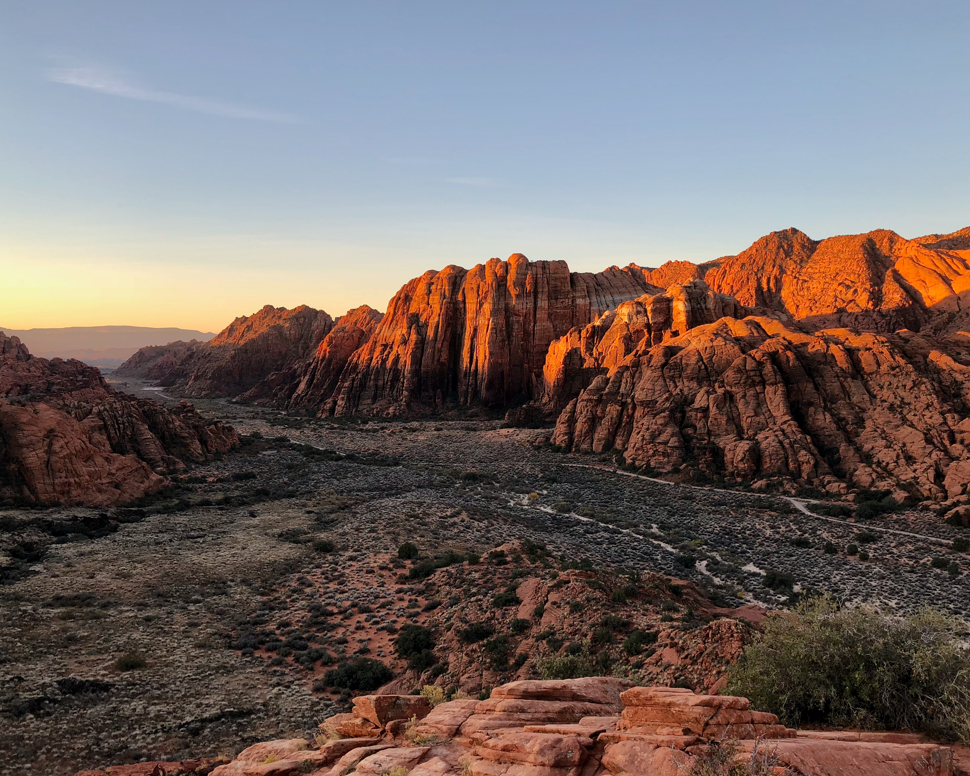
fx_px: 890
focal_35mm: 31
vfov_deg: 47.1
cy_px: 382
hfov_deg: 57.2
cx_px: 488
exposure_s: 1/216
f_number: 1.8
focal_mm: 4
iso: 20
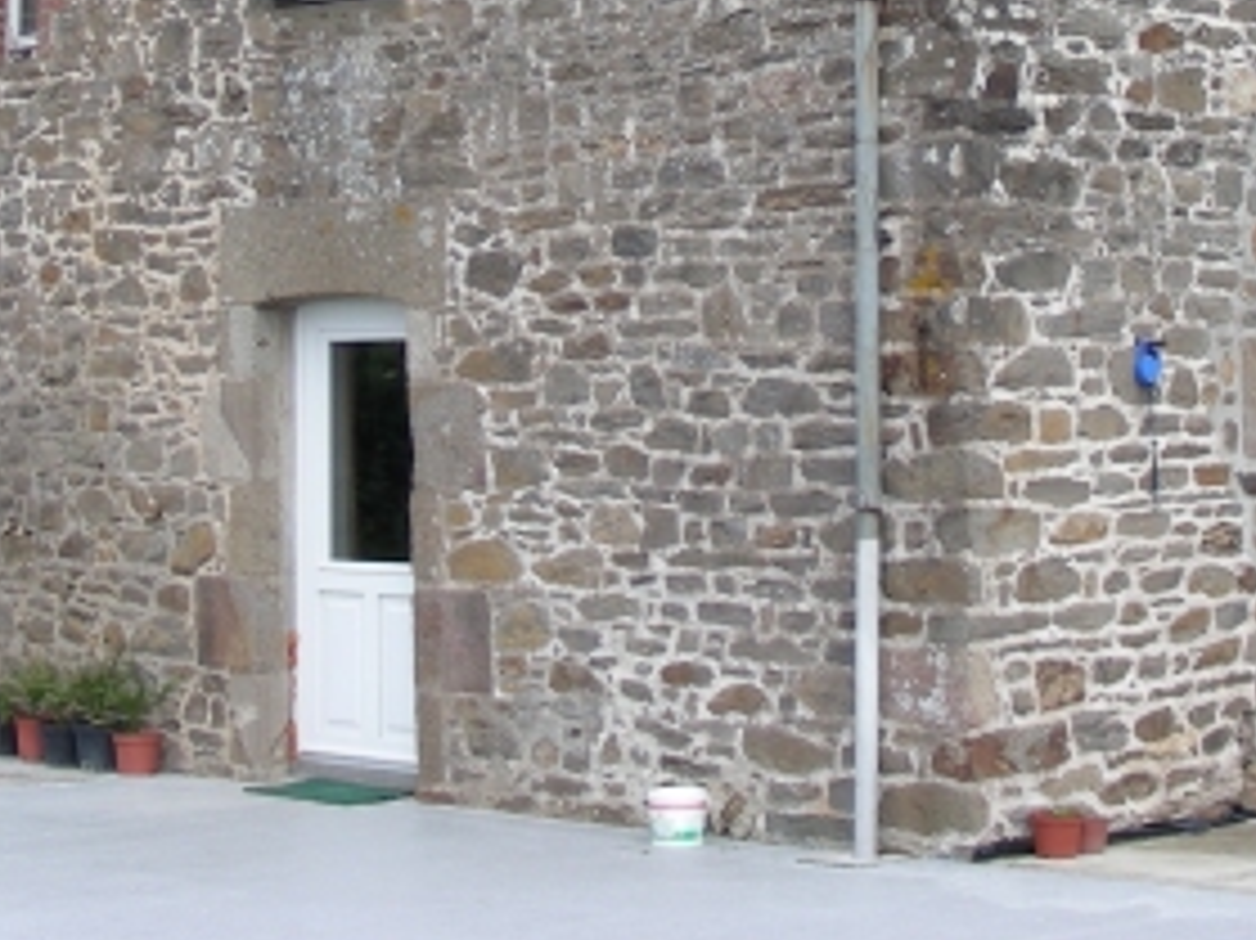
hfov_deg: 21.1
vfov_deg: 15.3
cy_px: -189
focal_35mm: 93
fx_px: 3373
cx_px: 635
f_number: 4
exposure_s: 1/250
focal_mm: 6.3
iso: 50
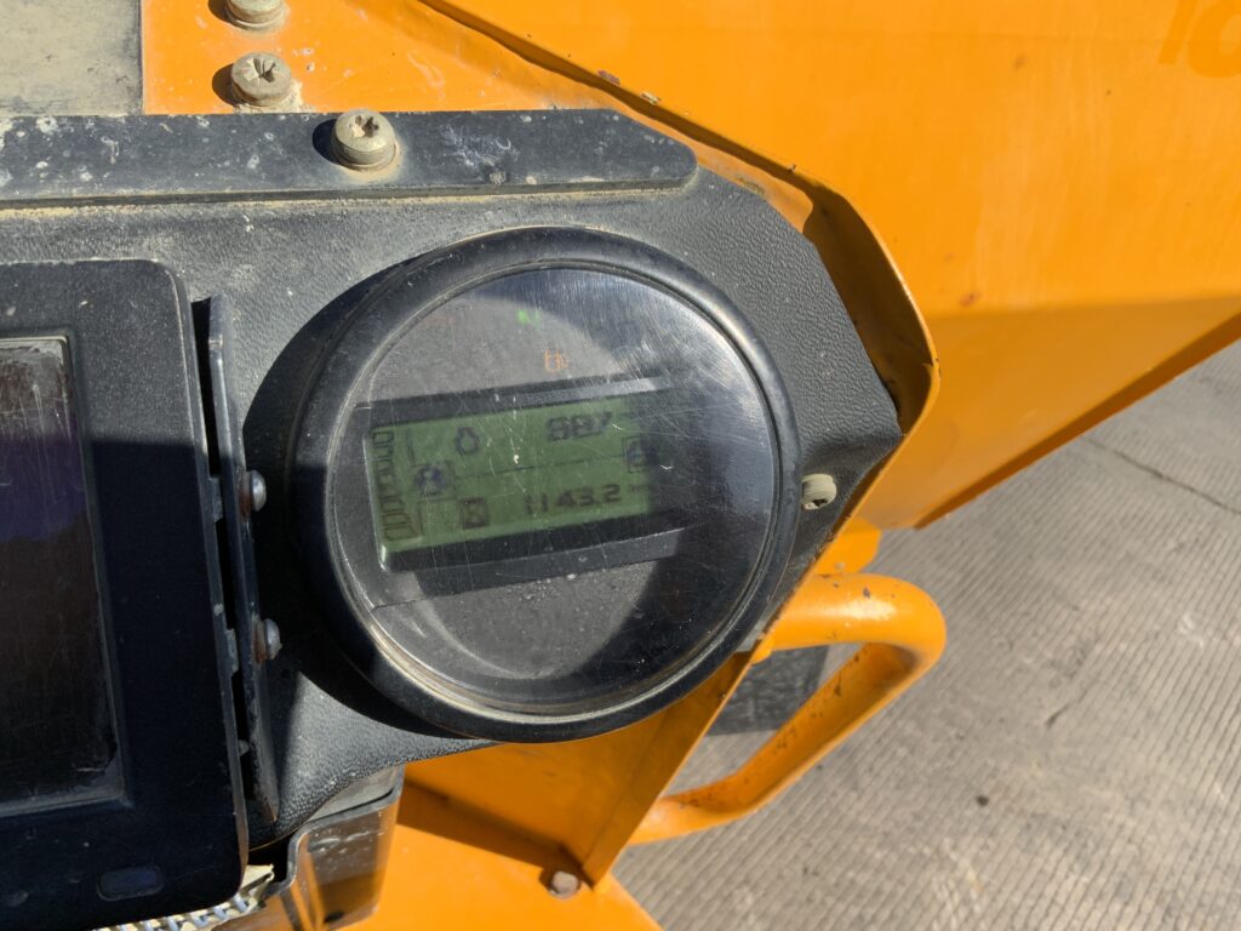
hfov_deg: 61.7
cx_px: 620
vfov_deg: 48.2
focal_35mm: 29
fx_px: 1040
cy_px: 466
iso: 16
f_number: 1.8
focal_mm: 3
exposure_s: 1/1311
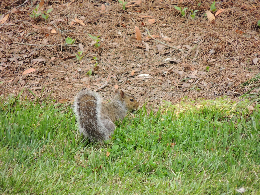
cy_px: 98
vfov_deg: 1.5
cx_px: 130
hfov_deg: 2.0
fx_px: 7511
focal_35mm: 1000
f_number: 5.9
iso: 400
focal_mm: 180
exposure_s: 1/500
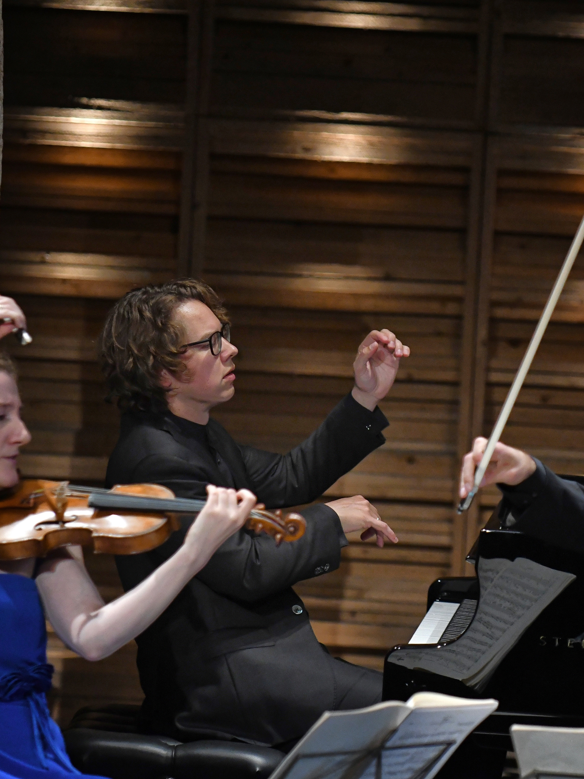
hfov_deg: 4.4
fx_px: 7552
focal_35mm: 336
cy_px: 390
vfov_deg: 5.9
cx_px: 408
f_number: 2.8
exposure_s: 1/320
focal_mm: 155
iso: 2500
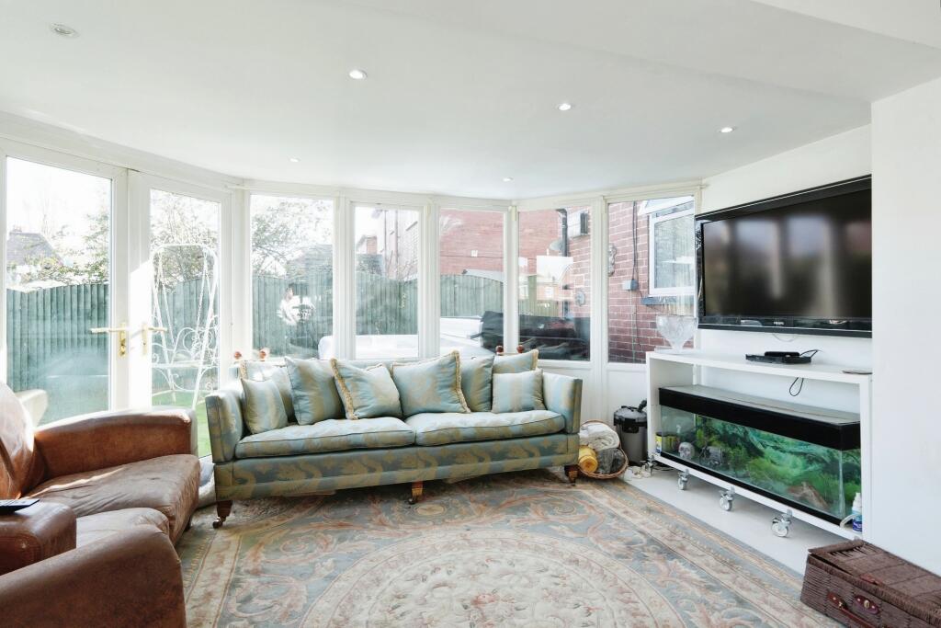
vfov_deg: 63.2
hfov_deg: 85.4
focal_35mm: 20
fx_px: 510
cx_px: 470
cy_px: 314
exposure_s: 1/160
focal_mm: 13
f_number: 4
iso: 250
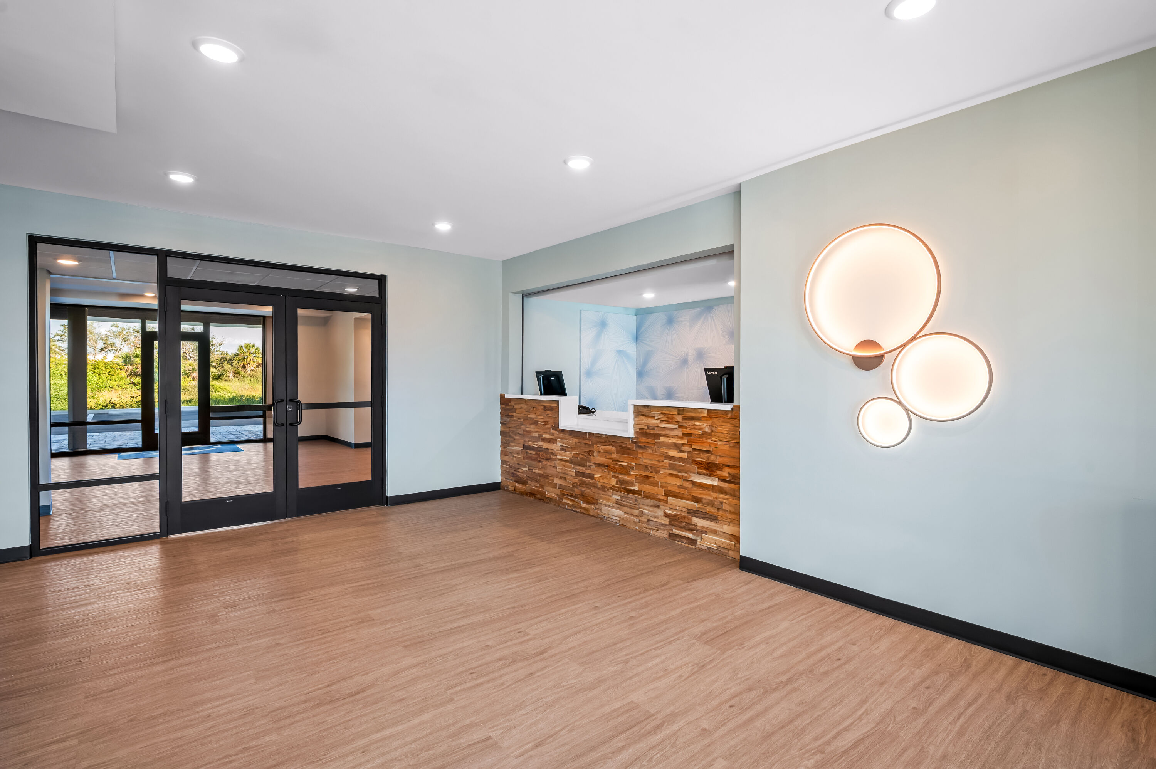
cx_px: 578
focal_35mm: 17
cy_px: 384
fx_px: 546
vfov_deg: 70.4
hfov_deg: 93.3
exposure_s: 1/1.67
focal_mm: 17
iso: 100
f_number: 8
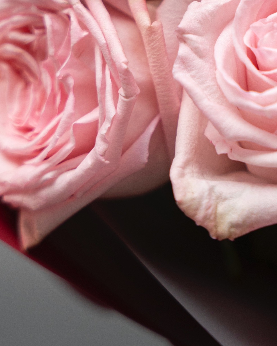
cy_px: -43
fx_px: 1481
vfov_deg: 13.1
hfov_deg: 10.5
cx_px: 309
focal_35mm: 145
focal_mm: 49.9
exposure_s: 1/1250
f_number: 2.8
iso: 400
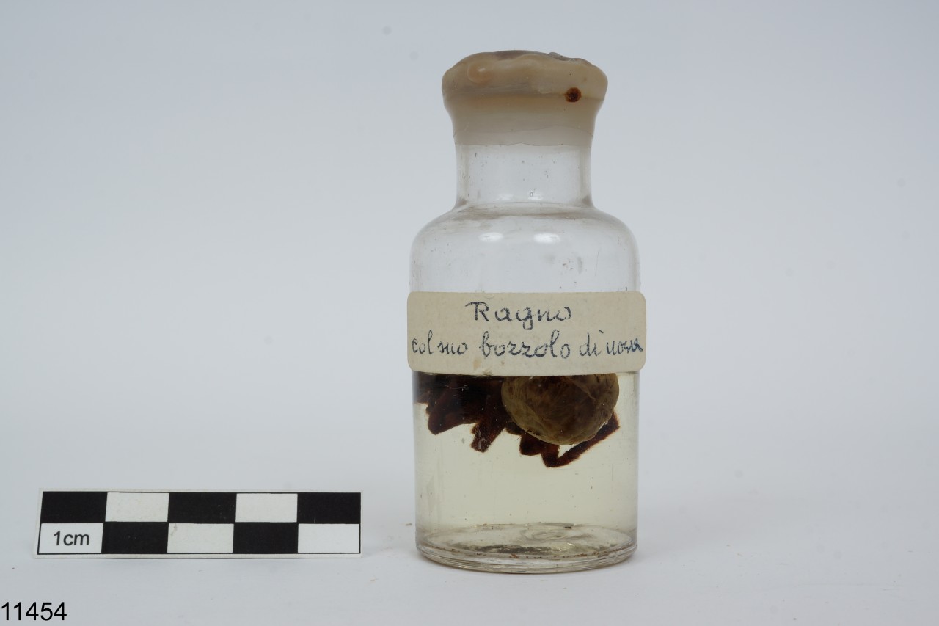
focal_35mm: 45
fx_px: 1174
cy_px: 313
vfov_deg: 29.9
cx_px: 470
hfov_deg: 43.6
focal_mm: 30
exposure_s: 1/125
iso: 100
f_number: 16
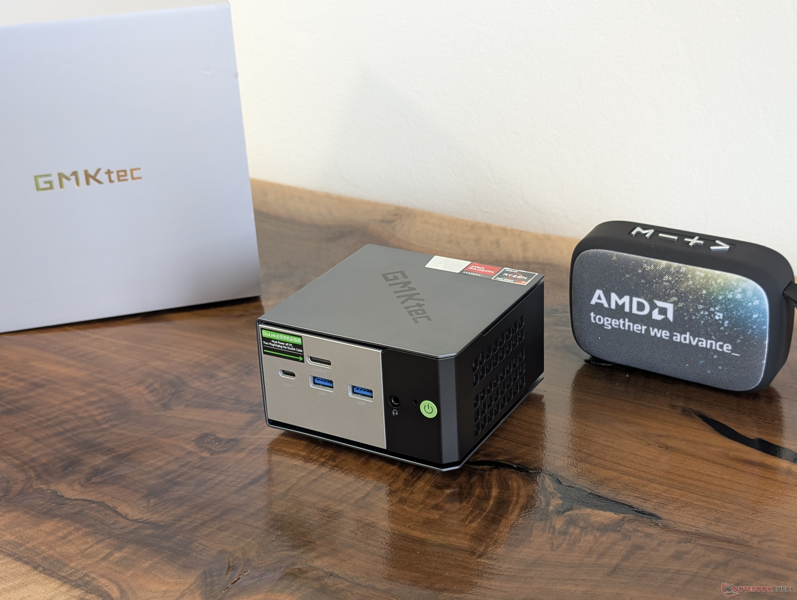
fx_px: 1130
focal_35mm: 49
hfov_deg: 38.9
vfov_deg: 29.7
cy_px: 300
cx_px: 398
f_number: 1.68
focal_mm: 6.9
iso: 69
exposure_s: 1/24
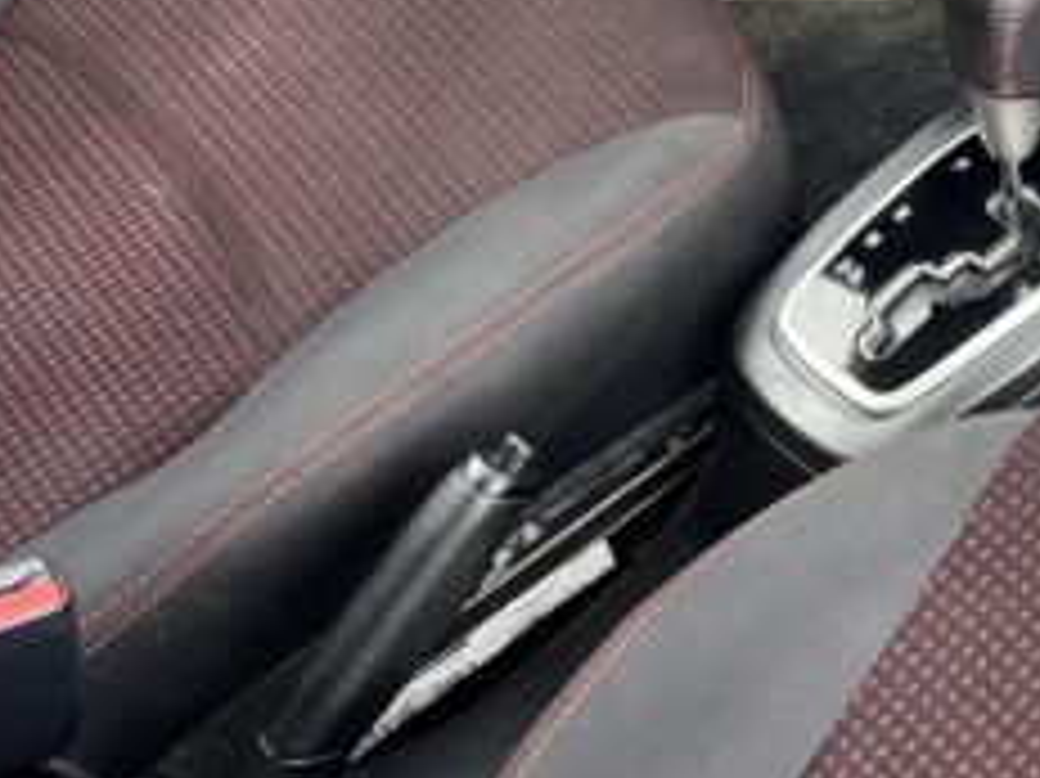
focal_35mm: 90
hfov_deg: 20.4
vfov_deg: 16.0
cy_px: -18
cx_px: 1238
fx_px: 2703
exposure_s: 1/122
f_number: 1.6
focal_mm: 5.1
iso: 50
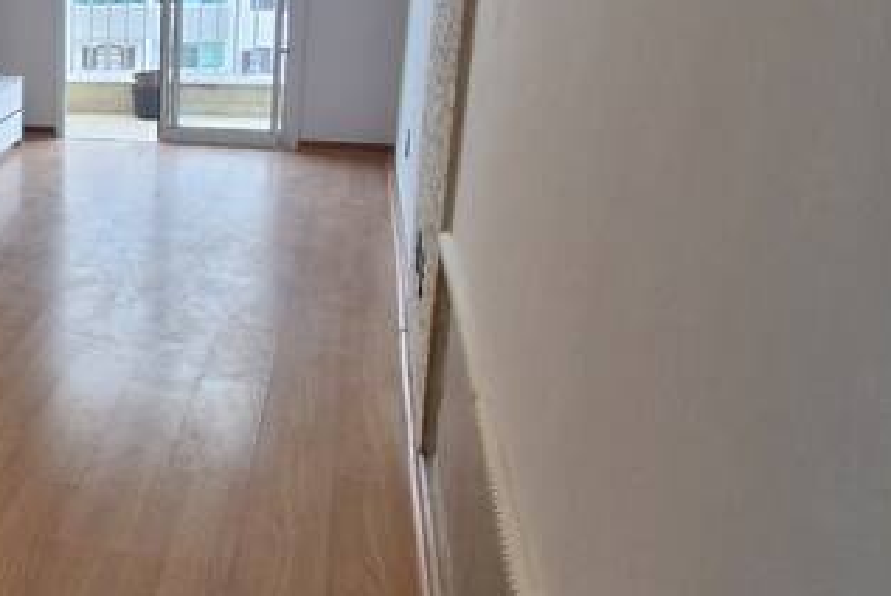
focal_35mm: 46
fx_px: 1140
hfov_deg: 37.0
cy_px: 231
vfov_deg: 29.2
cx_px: -51
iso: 200
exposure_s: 1/60
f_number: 2.2
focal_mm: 1.74
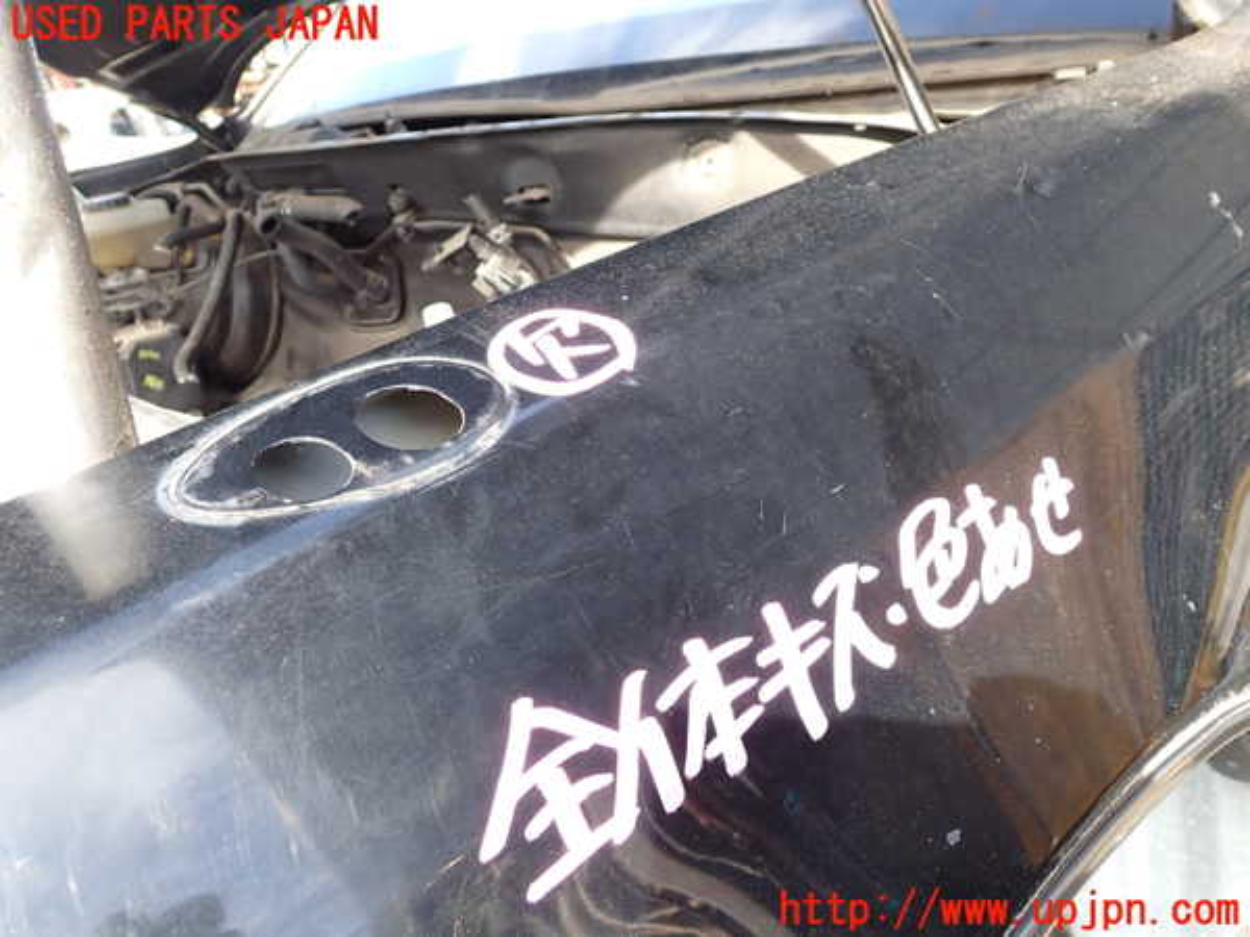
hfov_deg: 60.0
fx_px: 1083
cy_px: 468
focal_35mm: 30
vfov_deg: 46.8
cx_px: 625
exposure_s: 1/60
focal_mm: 5.4
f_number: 3.2
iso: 100
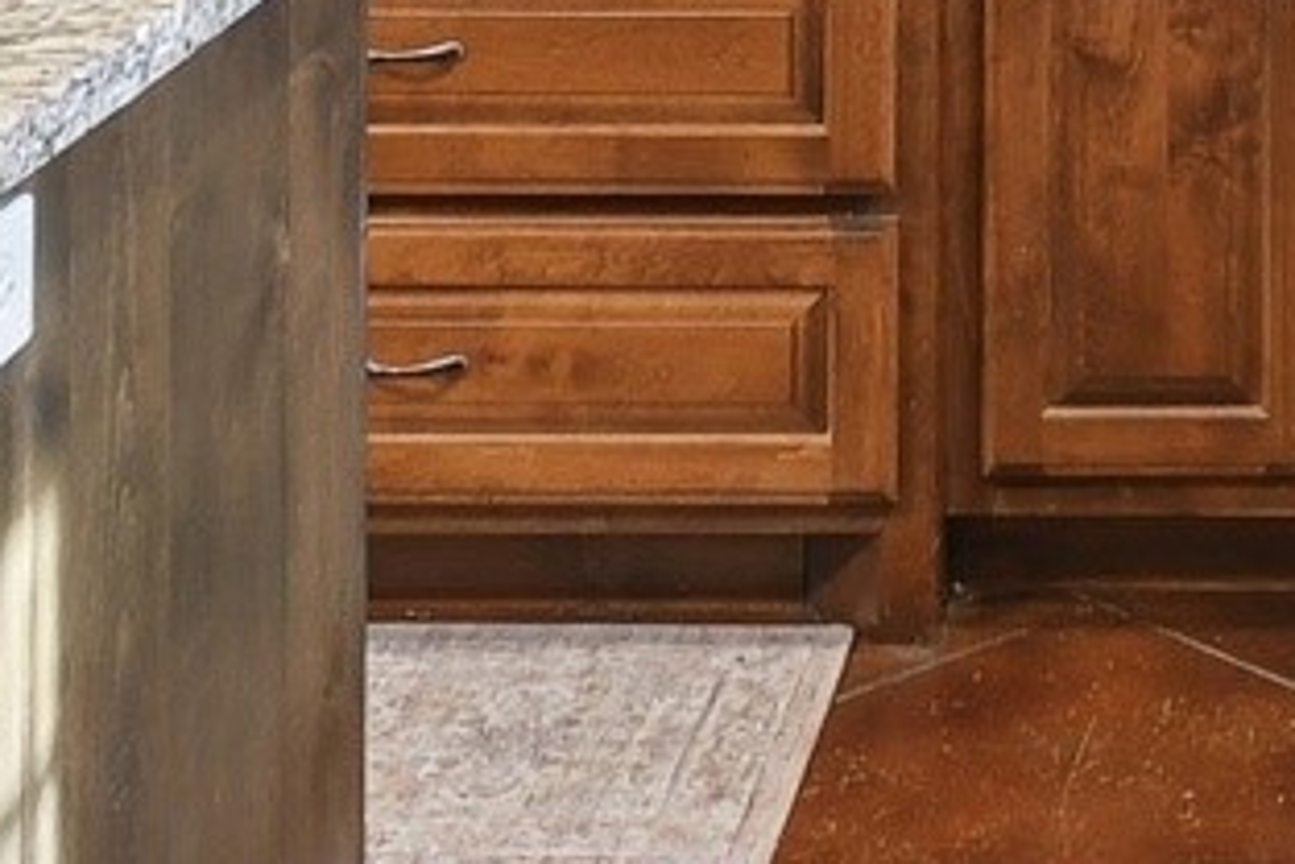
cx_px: 1328
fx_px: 3275
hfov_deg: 21.5
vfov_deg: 13.2
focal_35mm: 91
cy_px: -812
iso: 250
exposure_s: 1/15
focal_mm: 10
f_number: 8
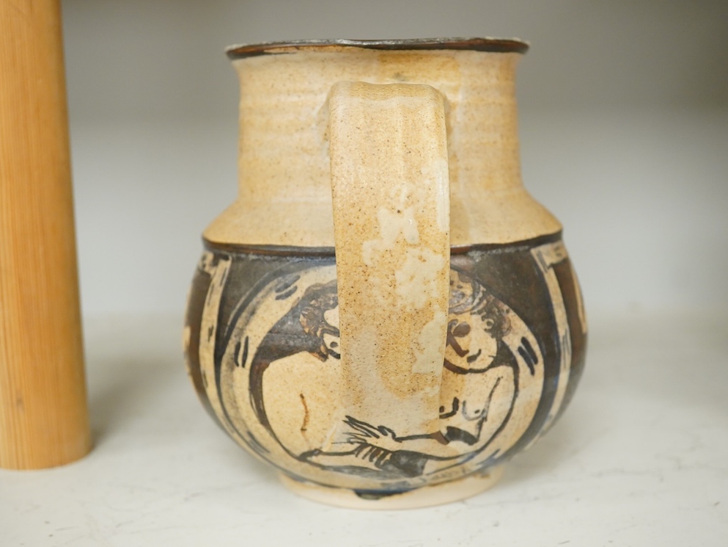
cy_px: 272
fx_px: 1031
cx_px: 385
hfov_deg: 38.9
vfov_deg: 29.7
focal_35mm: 49
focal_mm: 30
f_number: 7.1
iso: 2500
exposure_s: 1/160
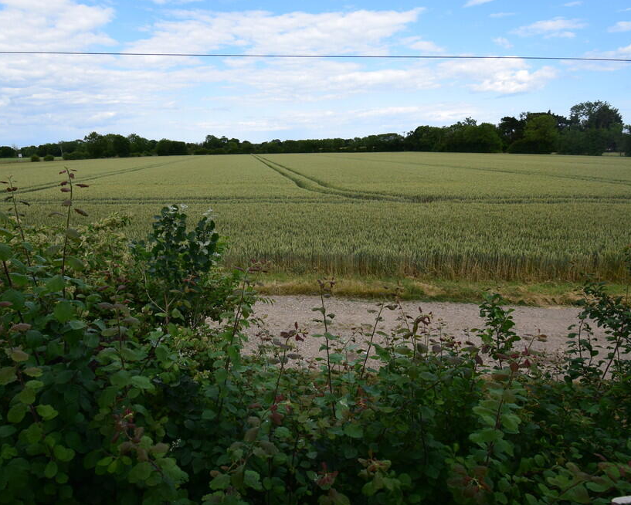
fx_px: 379
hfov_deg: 78.7
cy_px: 247
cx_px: 256
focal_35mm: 20
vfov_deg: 67.3
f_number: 11
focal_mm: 11.5
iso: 400
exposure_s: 1/400
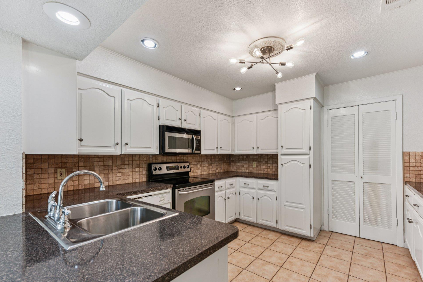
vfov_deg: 73.7
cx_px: 221
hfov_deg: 96.7
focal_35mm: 16
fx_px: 188
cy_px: 150
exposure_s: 1/8
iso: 125
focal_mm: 15
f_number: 8
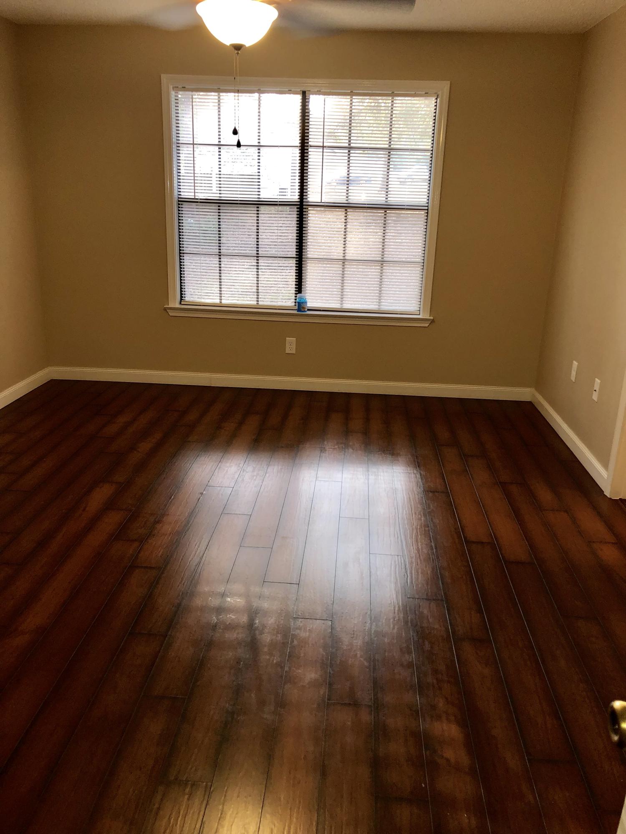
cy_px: 417
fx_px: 675
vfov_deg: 63.4
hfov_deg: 49.7
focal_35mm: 28
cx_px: 313
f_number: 1.8
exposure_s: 1/15
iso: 40
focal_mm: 3.99
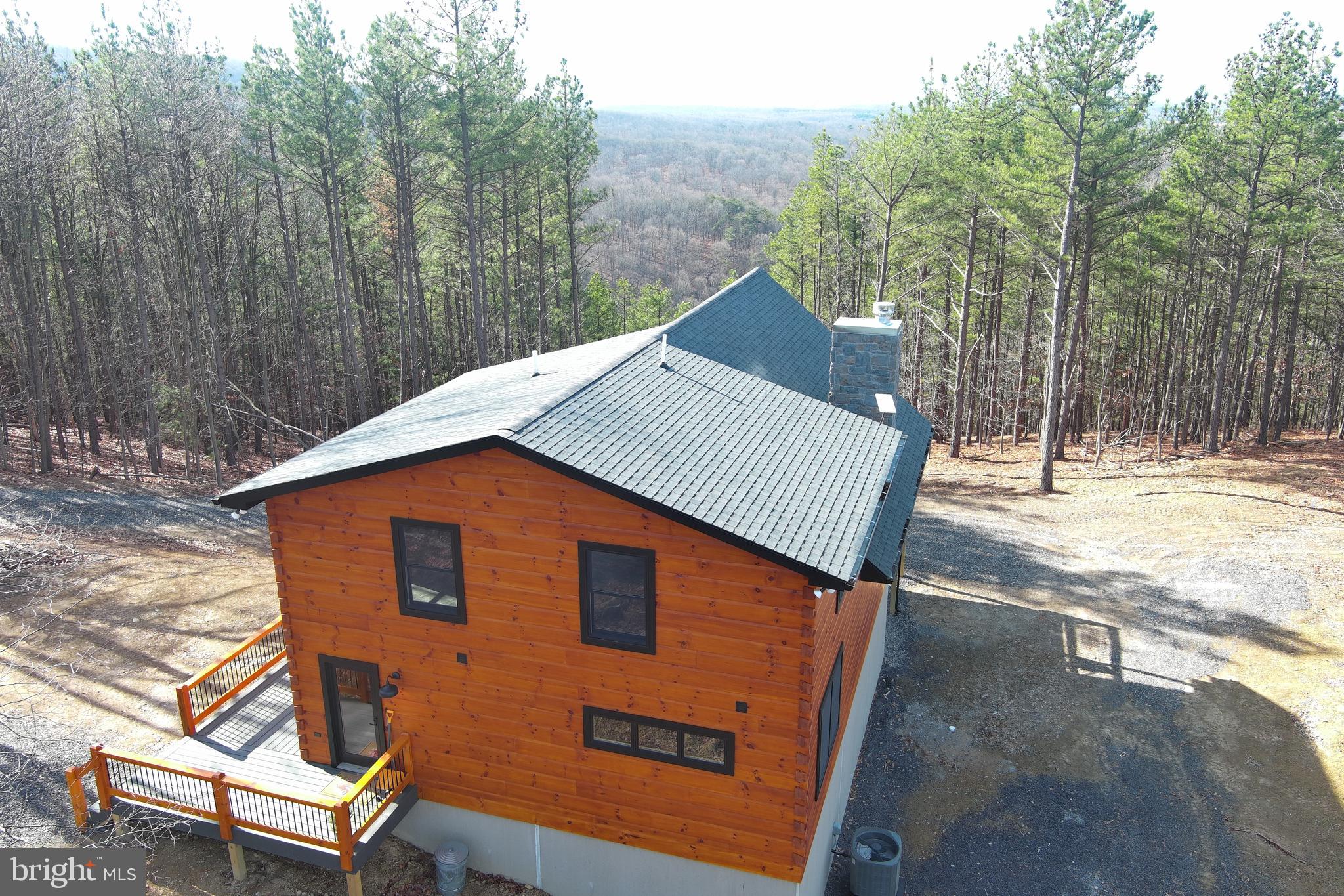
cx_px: 672
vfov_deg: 45.0
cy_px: 448
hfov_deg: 63.7
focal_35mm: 29
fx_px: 1083
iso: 100
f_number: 2.8
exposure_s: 1/203
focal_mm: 10.57
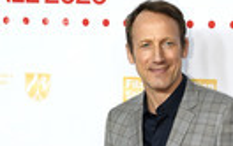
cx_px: 189
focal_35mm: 148
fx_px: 941
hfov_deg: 14.0
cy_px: 317
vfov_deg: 8.3
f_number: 3.5
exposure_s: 1/500
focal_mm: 48
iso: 800
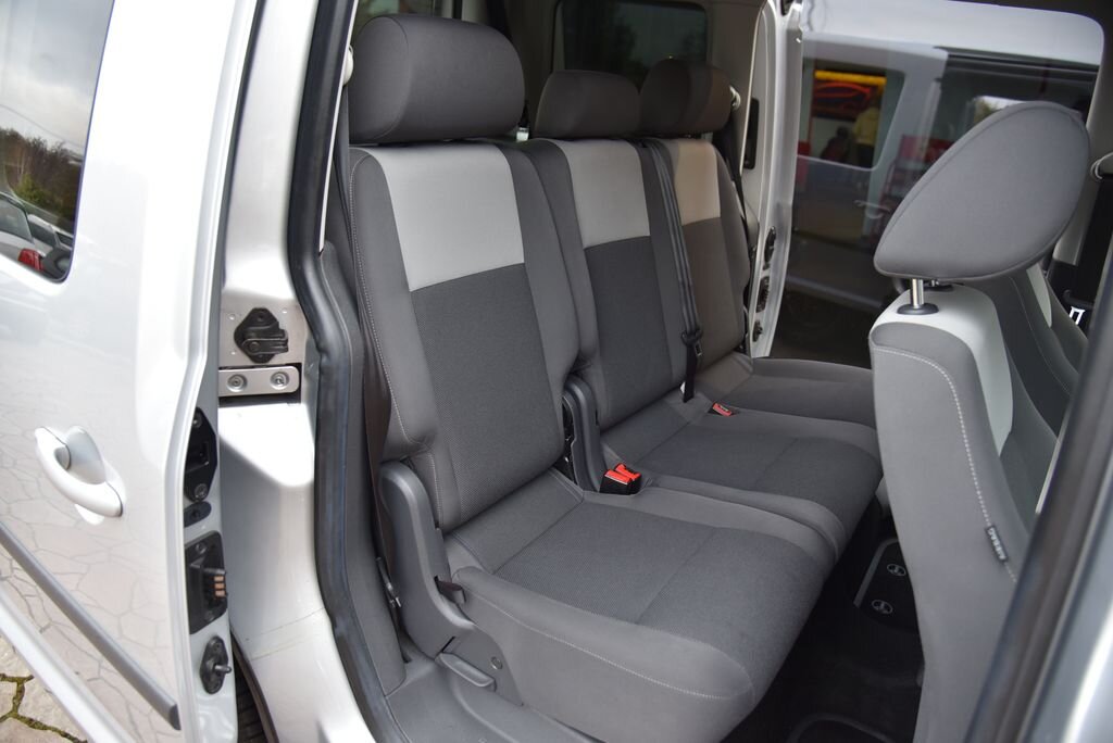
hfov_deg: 73.7
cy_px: 372
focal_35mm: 24
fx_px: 742
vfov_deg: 53.2
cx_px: 556
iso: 500
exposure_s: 1/40
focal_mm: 24
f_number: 4
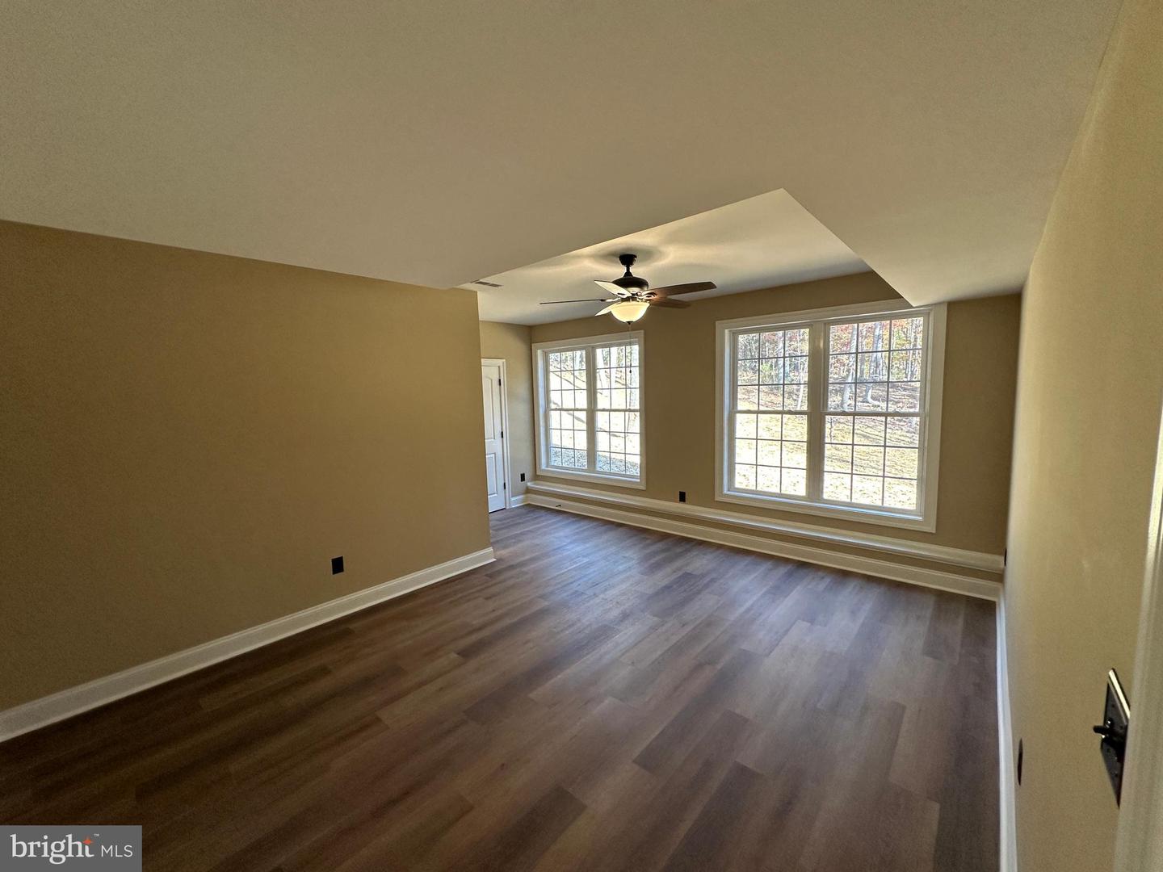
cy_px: 436
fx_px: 470
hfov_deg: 102.1
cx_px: 582
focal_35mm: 14
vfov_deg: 85.7
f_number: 2.2
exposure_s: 1/120
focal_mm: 2.22
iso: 160
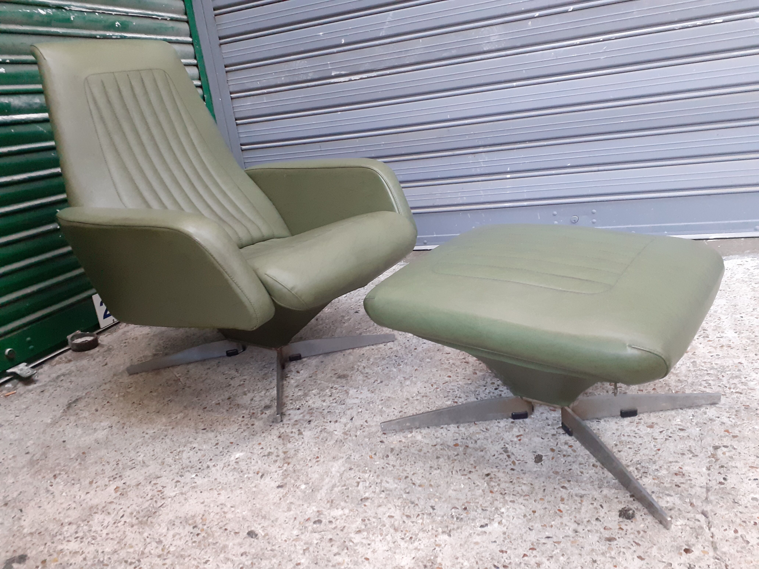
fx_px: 592
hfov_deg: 65.3
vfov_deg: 51.4
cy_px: 284
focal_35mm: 27
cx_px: 380
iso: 250
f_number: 1.9
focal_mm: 3.6
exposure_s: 1/33
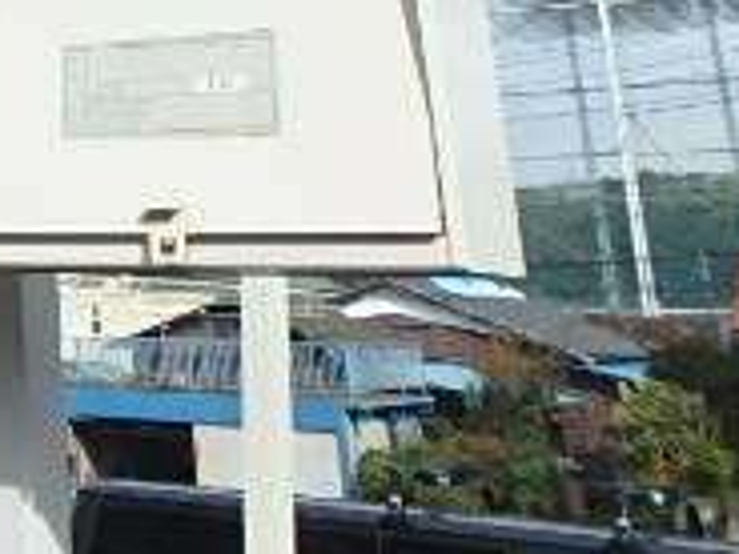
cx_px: -438
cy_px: -265
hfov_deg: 21.4
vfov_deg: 18.1
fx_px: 1558
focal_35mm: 73
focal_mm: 3.7
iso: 125
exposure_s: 1/400
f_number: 6
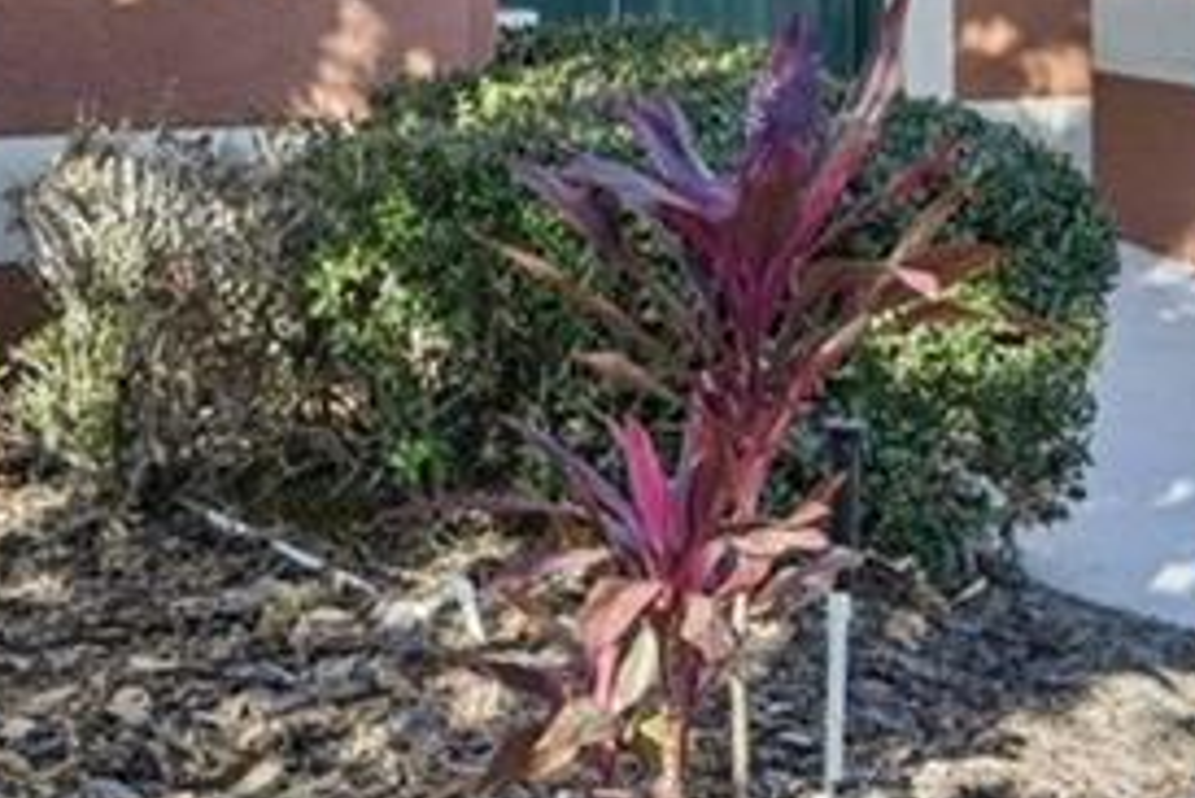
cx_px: 702
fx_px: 3487
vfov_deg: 12.5
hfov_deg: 19.4
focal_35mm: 105
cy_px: -314
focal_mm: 18
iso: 400
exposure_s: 1/640
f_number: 8
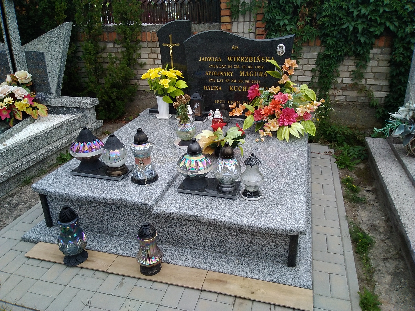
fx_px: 348
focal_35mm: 29
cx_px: 208
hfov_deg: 61.7
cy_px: 156
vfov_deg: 48.2
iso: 100
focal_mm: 2.39
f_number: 2.4
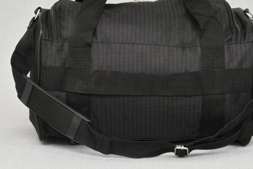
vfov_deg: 13.2
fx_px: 732
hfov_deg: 19.6
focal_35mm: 104
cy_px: 41
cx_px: 142
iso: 100
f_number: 5.6
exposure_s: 1/60
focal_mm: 42
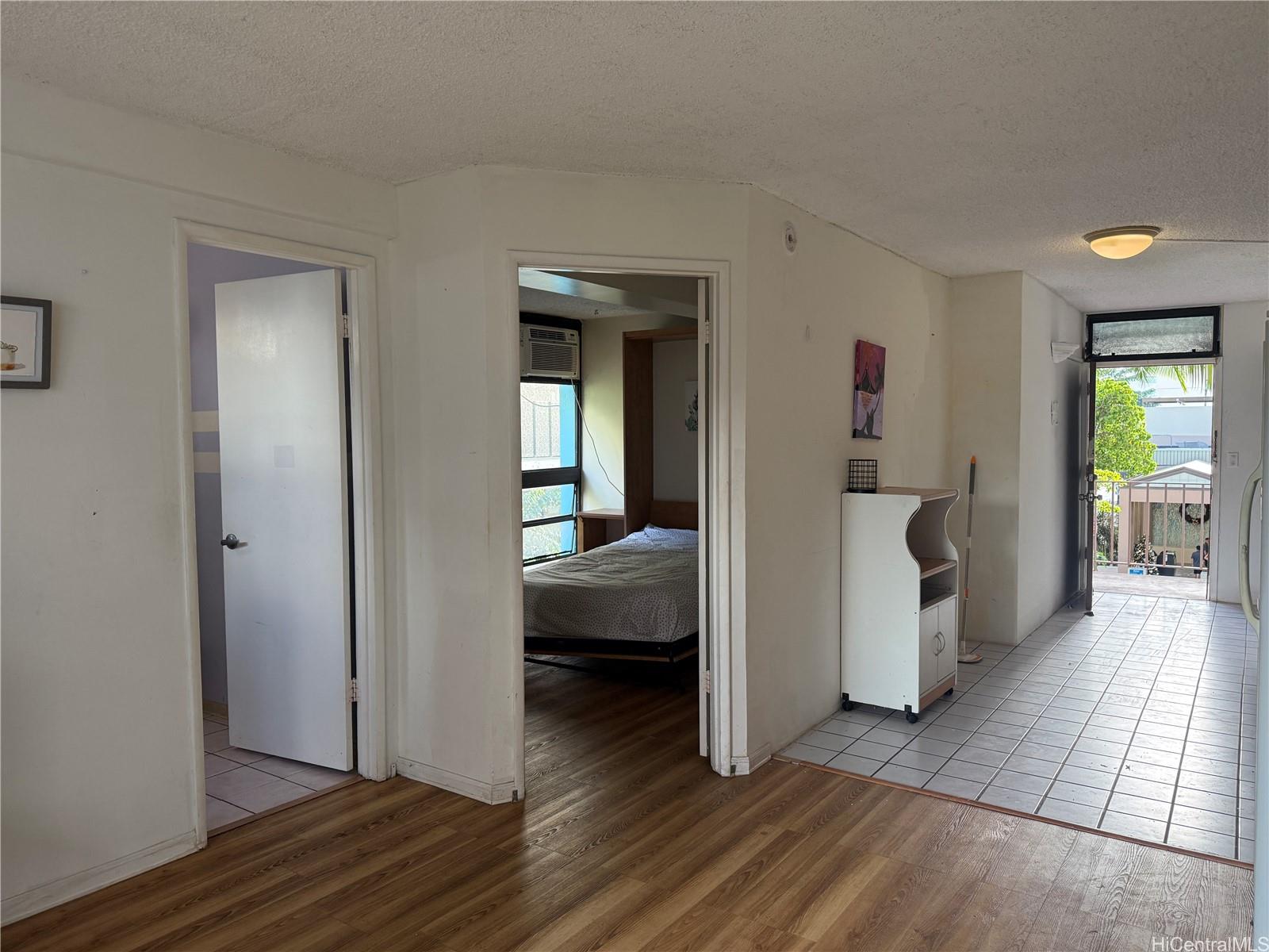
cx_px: 634
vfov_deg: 56.8
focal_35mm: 24
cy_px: 476
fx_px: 880
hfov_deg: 71.6
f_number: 1.78
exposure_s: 1/171
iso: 200
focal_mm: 6.76
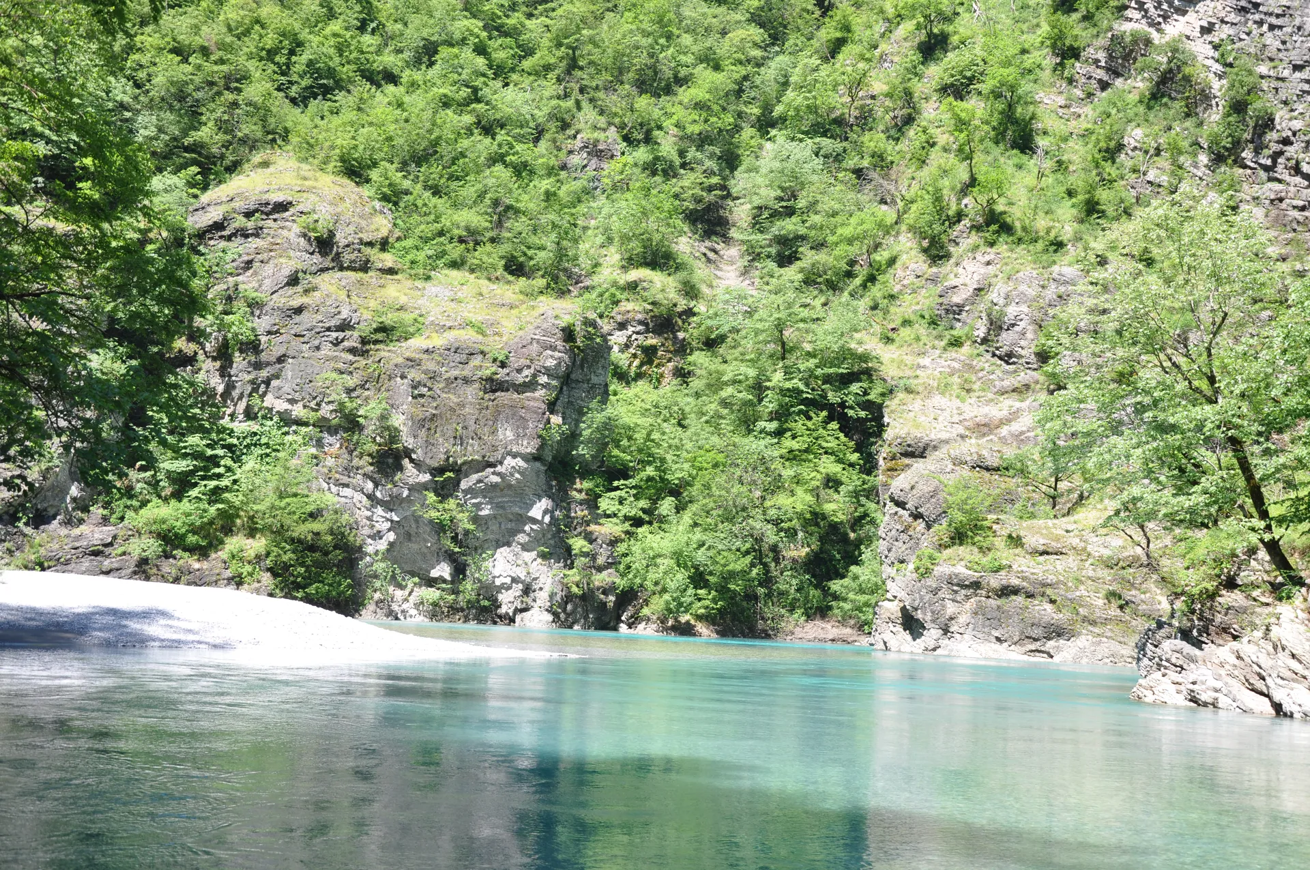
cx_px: 655
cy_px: 435
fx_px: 1635
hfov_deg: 43.7
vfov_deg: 29.8
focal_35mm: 45
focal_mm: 30
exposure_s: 1/200
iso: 200
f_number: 7.1
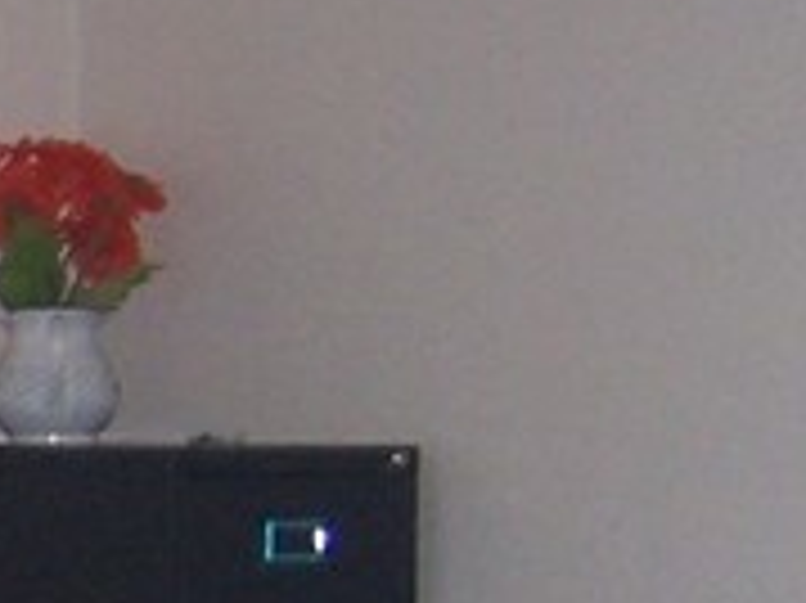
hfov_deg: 8.6
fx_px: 4793
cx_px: -1279
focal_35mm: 206
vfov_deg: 7.1
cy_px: 792
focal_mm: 6.2
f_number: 2.8
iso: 125
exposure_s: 1/60
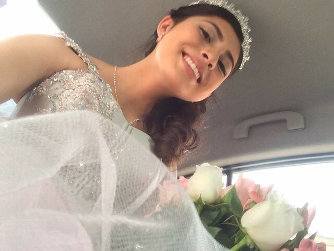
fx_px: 299
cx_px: 167
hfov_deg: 58.4
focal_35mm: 31
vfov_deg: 45.4
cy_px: 126
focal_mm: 2.15
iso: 80
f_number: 2.4
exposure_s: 1/30
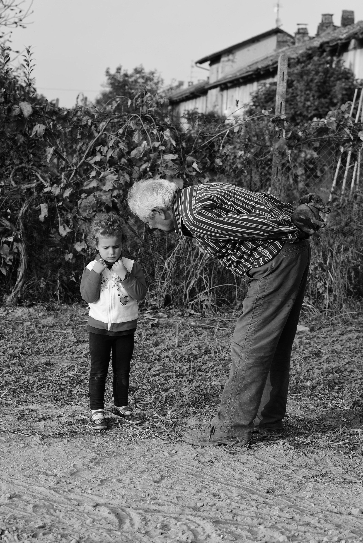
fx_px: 1284
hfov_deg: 16.1
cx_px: 182
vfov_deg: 23.9
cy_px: 272
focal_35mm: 85
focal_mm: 85
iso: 100
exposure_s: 1/60
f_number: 8
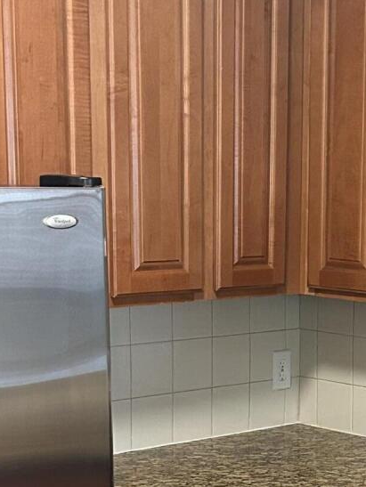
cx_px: 352
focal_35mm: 95
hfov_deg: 15.3
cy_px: 476
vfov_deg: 20.1
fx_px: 1338
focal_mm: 5.7
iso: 250
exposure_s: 1/60
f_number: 1.5
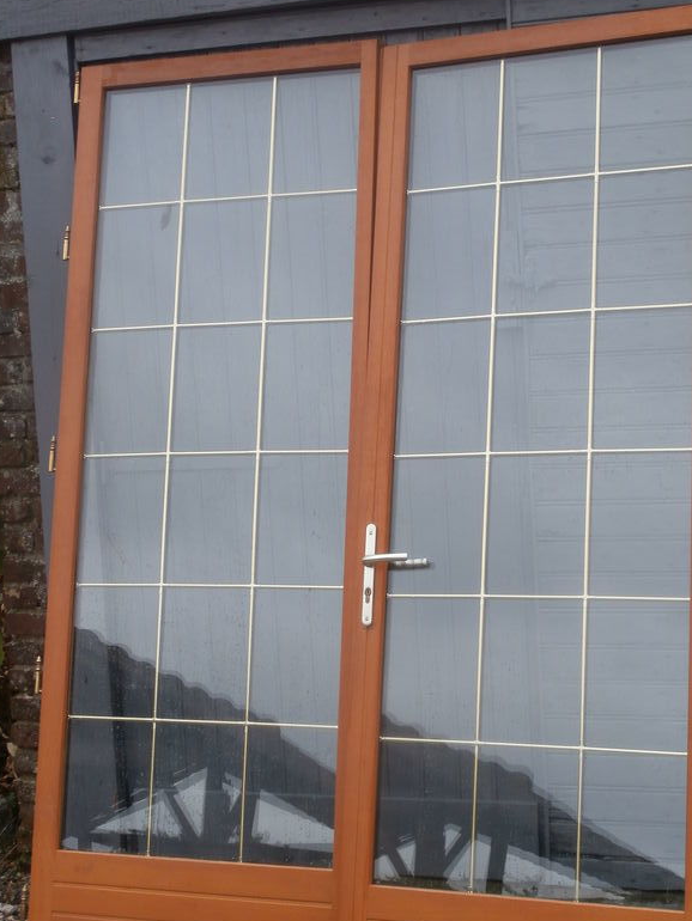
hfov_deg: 24.0
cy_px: 475
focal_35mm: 61
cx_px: 356
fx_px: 1625
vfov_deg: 31.7
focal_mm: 8.29
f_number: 4.2
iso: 100
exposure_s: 1/80
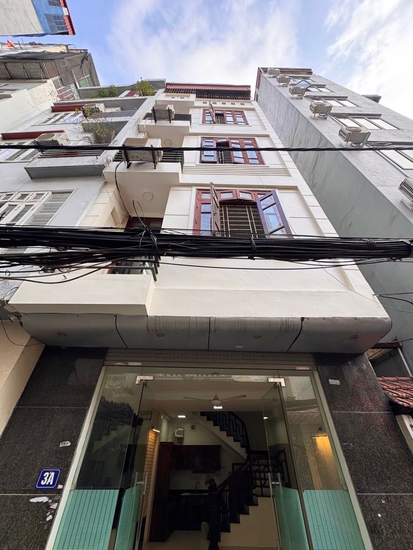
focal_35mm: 14
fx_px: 223
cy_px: 275
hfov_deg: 85.7
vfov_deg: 102.1
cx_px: 206
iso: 40
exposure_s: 1/257
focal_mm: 2.22
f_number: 2.2
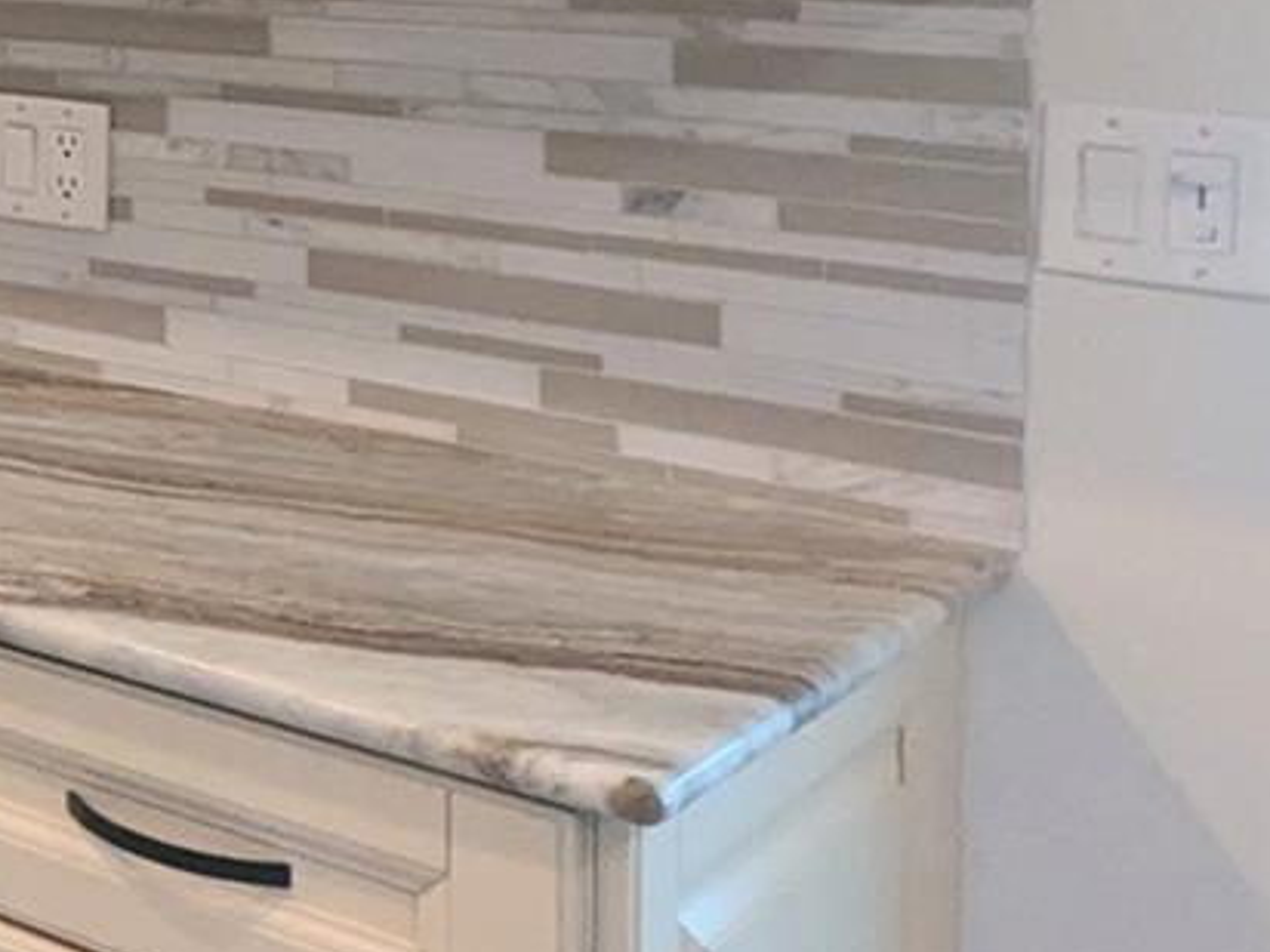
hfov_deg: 20.9
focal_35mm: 62
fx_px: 2275
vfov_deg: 22.1
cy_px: -139
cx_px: -1033
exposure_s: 1/120
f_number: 2.2
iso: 177
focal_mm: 2.35
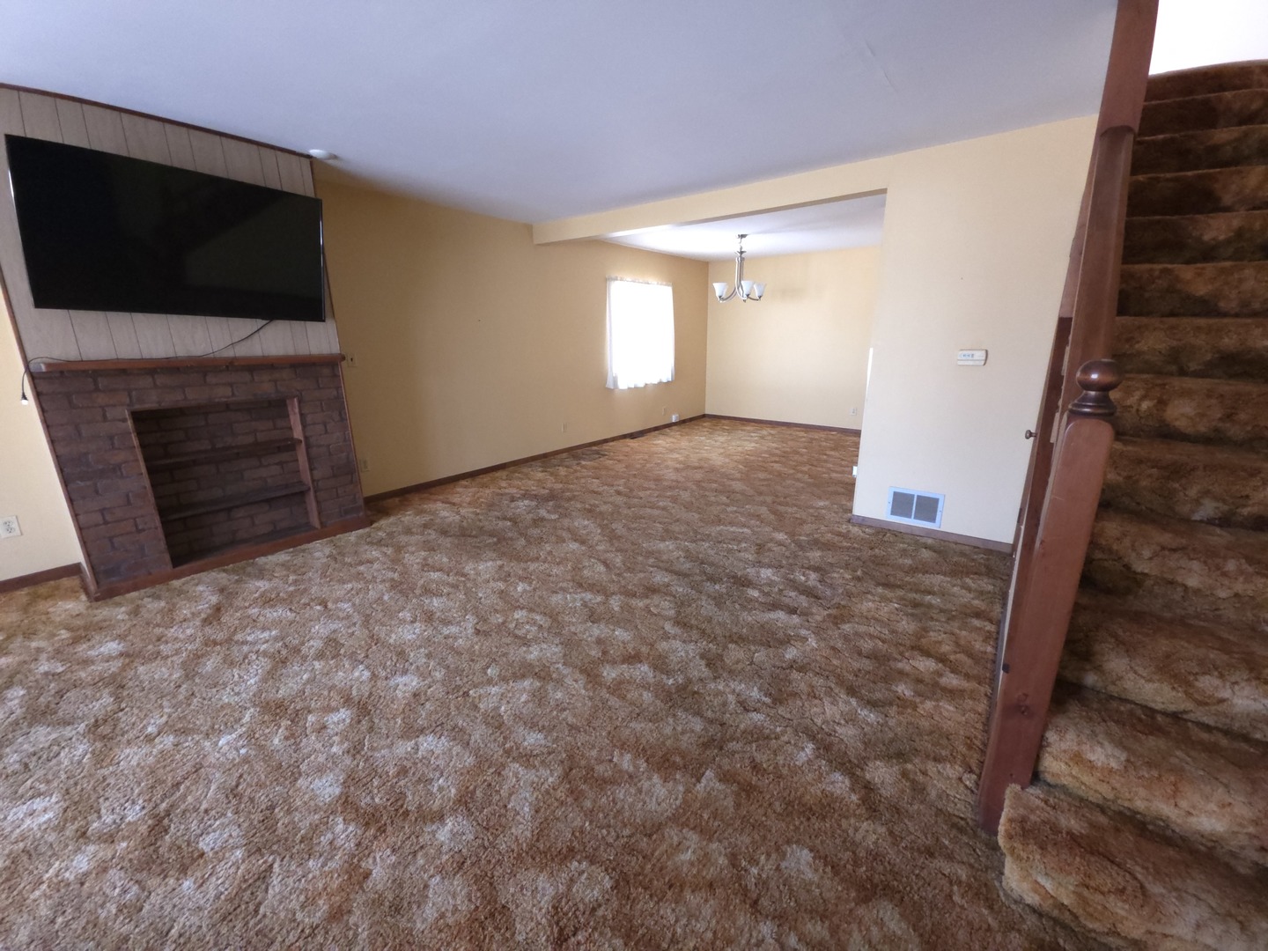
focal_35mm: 13
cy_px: 476
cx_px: 634
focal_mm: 2.2
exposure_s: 1/45
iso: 800
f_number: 1.9
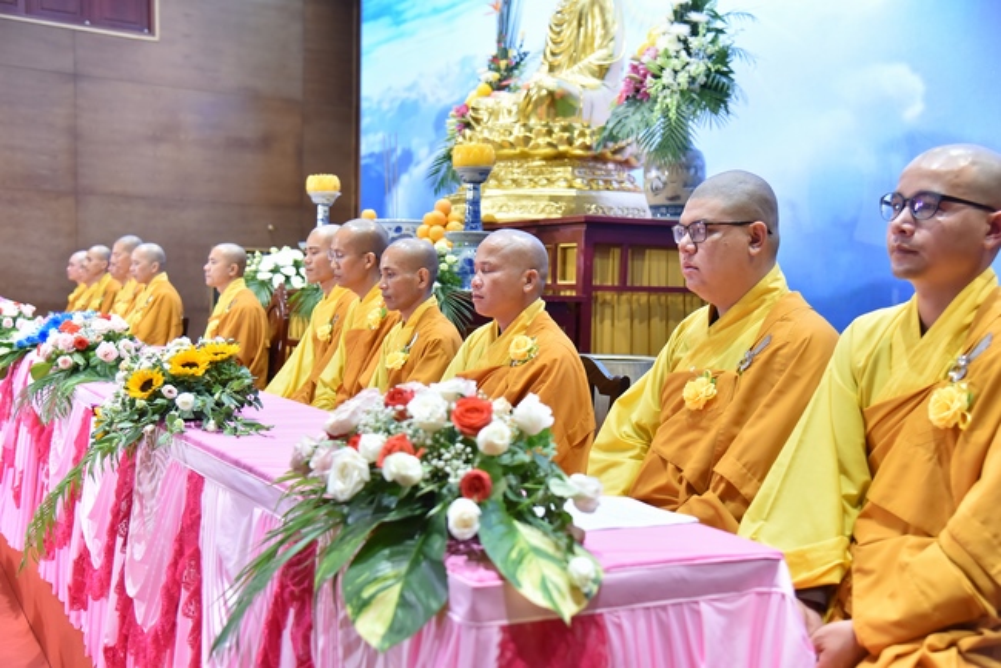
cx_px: 500
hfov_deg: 48.4
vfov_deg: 33.4
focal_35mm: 40
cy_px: 334
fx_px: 1113
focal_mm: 40
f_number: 4
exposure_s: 1/80
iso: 1250
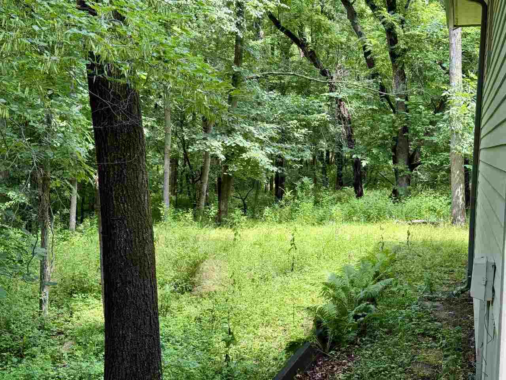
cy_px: 190
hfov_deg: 39.7
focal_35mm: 48
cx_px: 253
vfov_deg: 30.3
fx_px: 702
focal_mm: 6.76
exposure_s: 1/337
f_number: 1.78
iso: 64
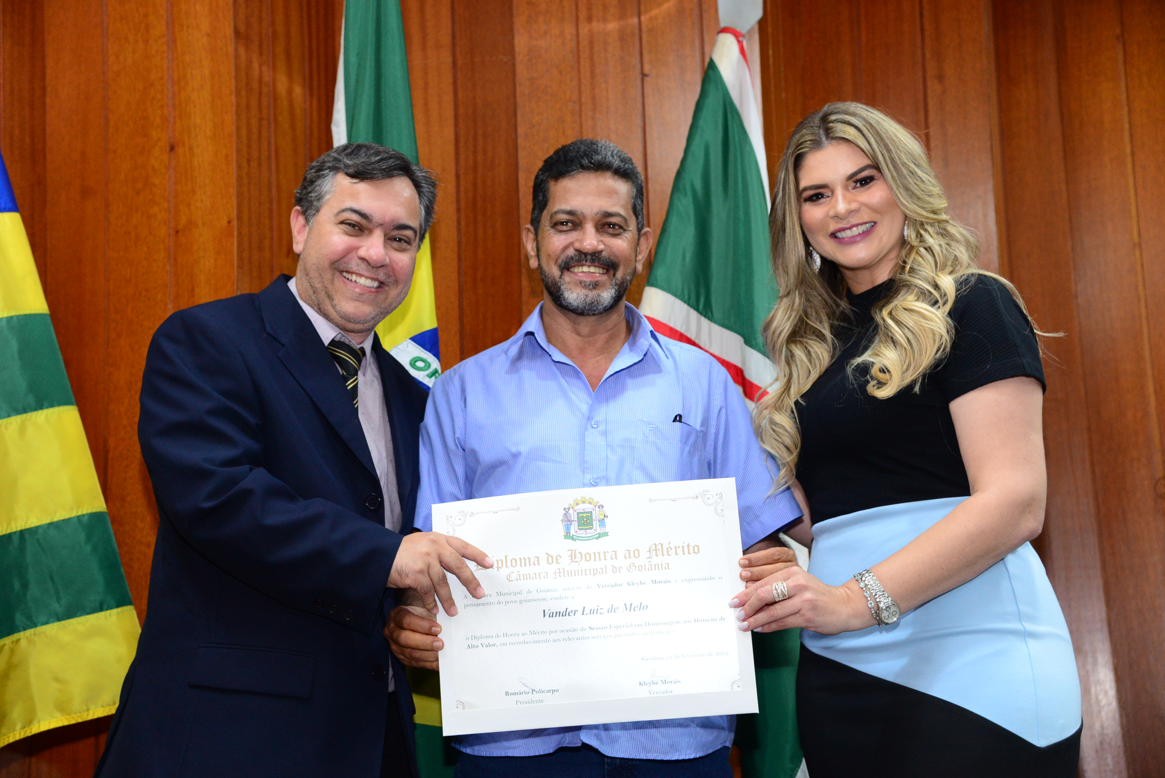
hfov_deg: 34.5
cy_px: 389
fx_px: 1878
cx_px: 582
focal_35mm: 58
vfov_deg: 23.4
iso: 2500
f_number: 4.5
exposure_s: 1/60
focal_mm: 58
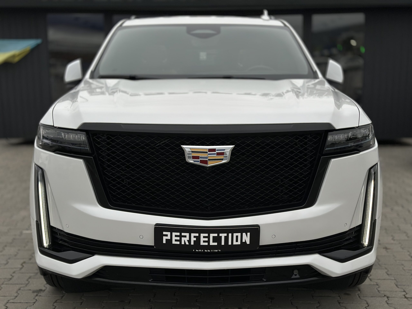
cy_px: 154
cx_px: 206
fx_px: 571
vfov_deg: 30.3
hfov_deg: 39.7
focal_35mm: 48
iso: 80
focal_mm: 6.86
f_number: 1.78
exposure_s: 1/380
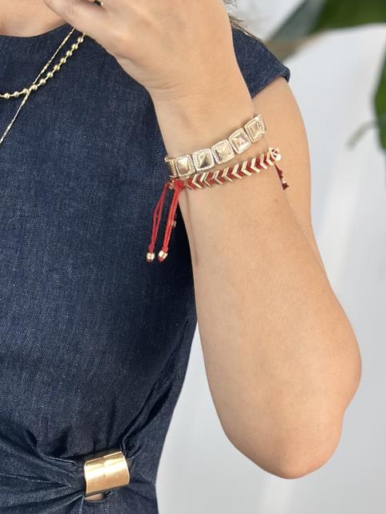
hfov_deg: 12.3
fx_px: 1769
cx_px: -31
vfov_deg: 16.1
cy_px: 548
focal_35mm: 119
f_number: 1.78
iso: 80
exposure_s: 1/100
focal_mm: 6.86
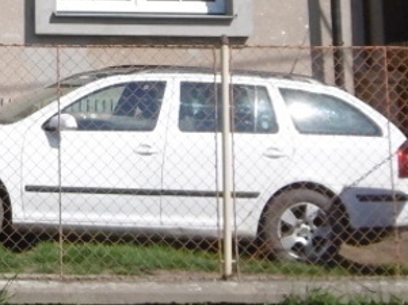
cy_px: -157
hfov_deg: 17.2
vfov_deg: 12.8
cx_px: -87
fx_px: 1283
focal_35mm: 109
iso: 200
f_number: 8.8
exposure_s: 1/500
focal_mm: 5.8
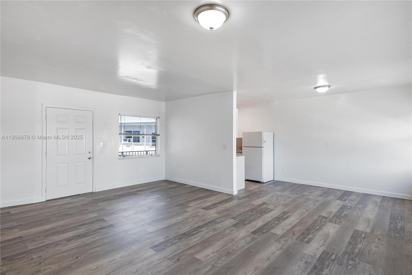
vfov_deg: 67.4
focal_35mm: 18
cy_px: 138
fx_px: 206
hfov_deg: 90.0
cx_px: 206
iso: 800
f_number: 5.6
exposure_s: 1/80
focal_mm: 9
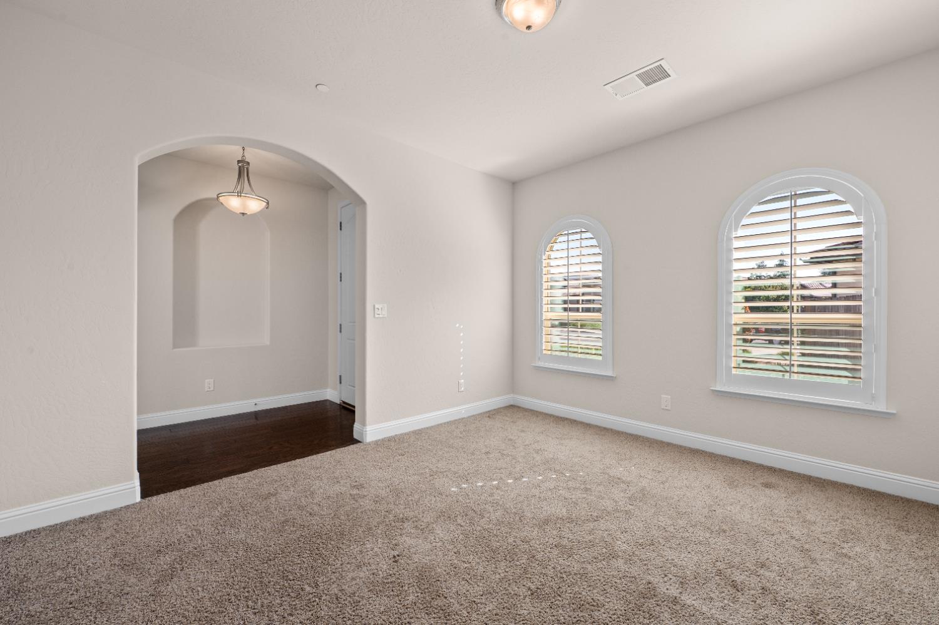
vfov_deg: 81.1
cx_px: 470
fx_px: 365
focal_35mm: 14
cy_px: 312
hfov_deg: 104.3
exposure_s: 1/13
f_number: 9
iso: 250
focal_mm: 14
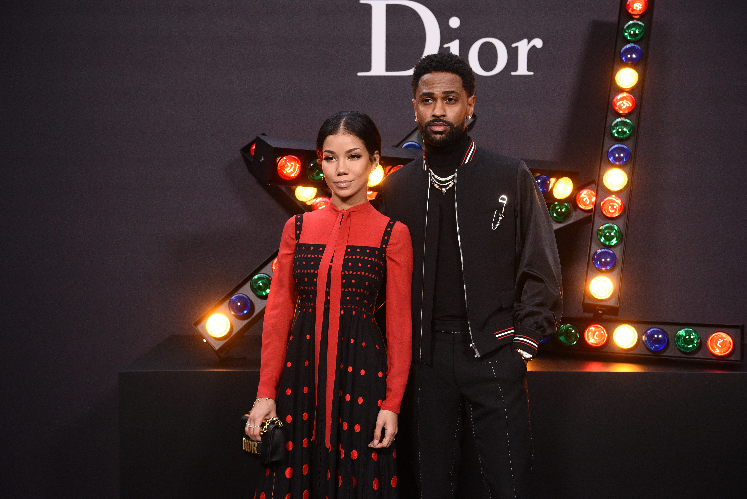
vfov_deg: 28.1
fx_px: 996
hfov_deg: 41.1
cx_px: 374
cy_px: 250
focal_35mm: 48
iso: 1600
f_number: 3.5
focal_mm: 48
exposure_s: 1/320
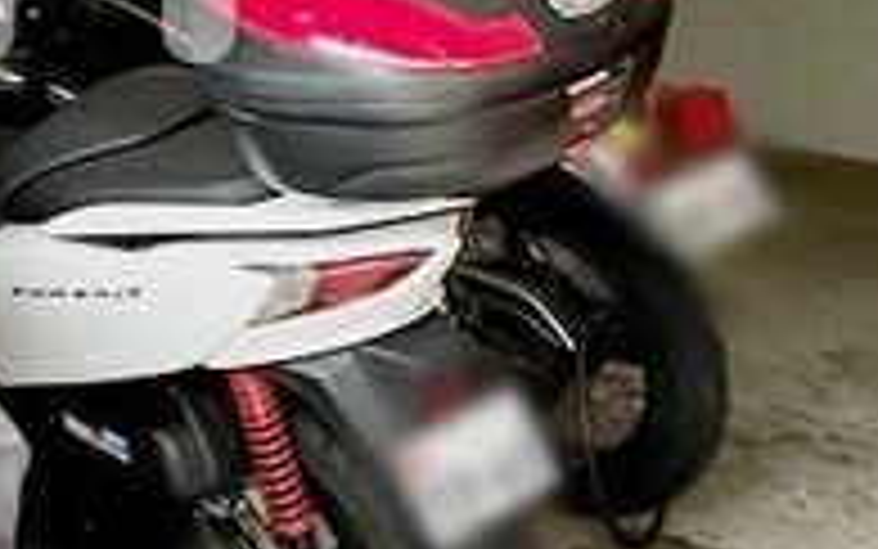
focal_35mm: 78
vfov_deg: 16.1
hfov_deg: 22.1
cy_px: -117
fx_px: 1867
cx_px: -419
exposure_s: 1/99
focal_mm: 2.22
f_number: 2.2
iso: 250
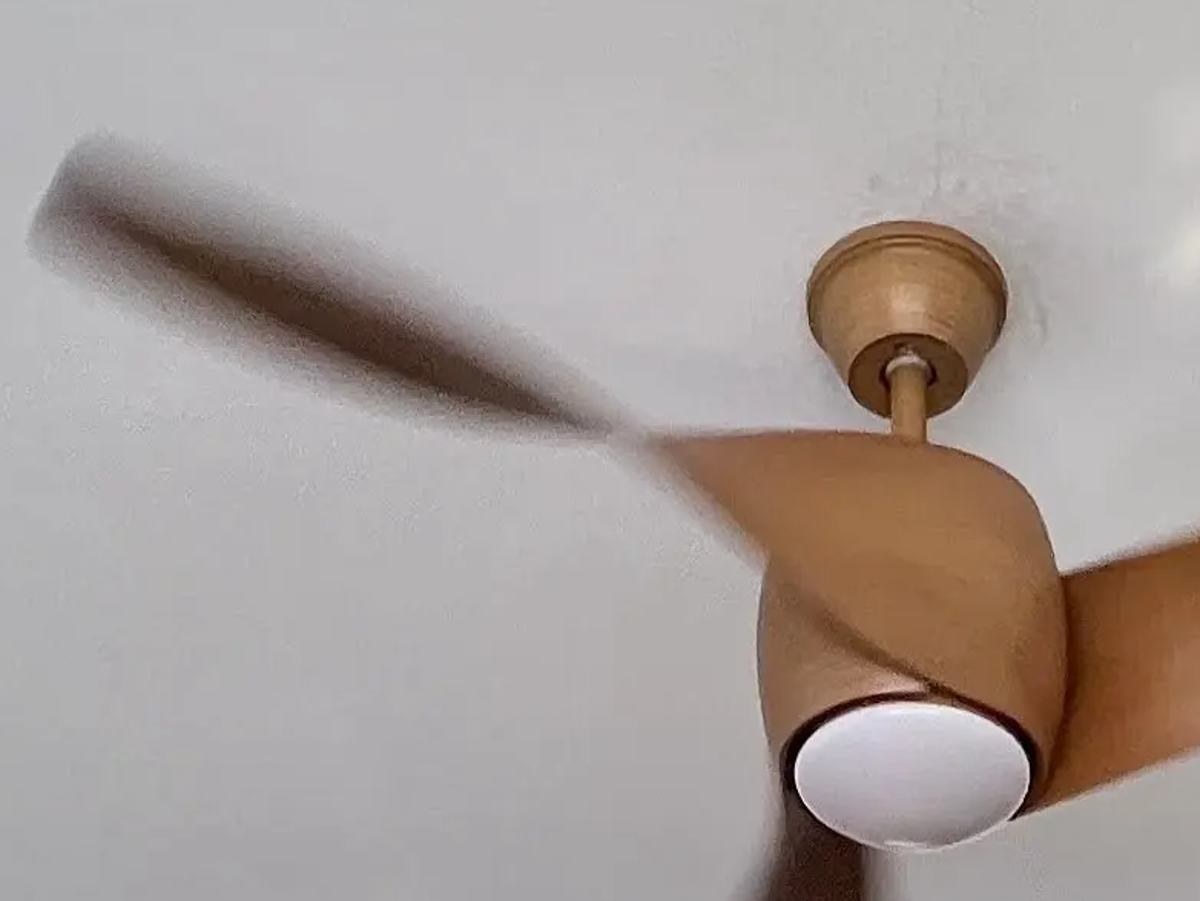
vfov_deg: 14.8
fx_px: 2323
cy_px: 2103
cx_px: 933
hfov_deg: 28.4
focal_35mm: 67
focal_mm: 1.57
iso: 160
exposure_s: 1/120
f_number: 1.8
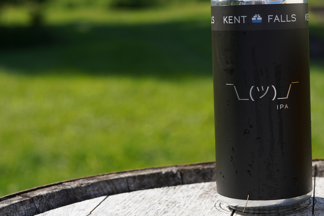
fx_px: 720
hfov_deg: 25.1
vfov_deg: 16.9
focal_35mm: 80
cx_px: 240
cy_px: 48
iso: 100
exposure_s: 1/320
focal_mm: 50
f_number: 5.6
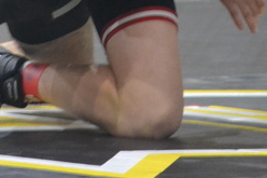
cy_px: -105
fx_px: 8605
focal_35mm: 1161
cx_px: 109
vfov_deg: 1.2
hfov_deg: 1.8
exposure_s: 1/100
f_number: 5.3
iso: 3200
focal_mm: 240
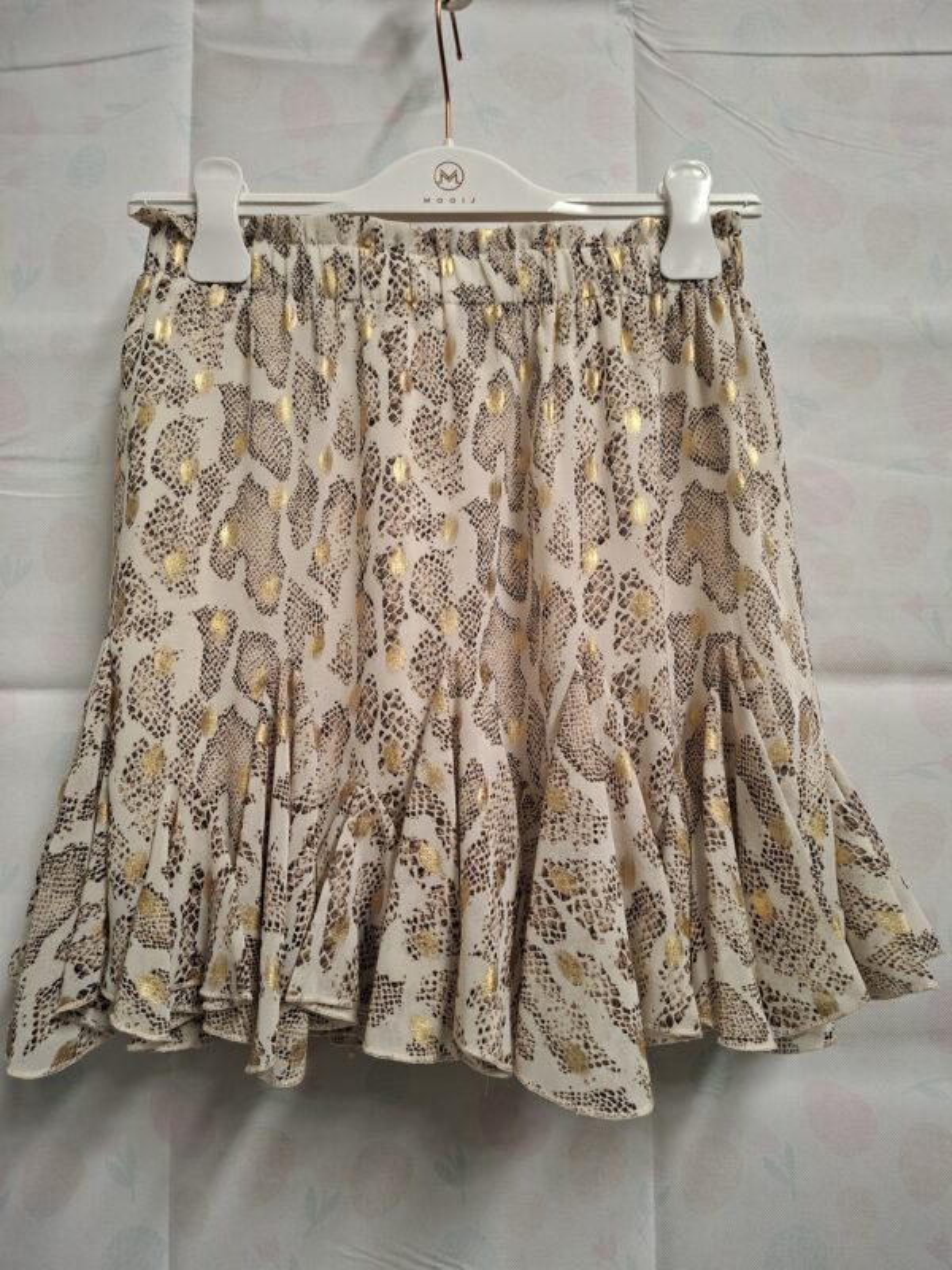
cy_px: 635
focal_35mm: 23
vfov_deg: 73.9
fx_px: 843
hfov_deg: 58.9
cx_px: 476
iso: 250
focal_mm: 5.54
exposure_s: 1/60
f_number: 1.8
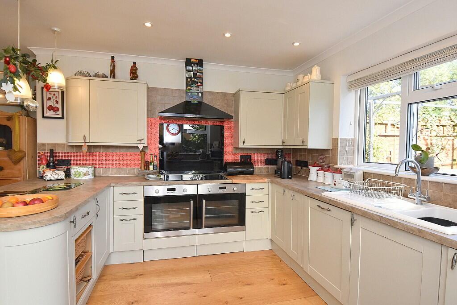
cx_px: 228
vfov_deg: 67.5
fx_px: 229
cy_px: 152
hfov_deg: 90.0
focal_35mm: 18
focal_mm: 12
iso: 720
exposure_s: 1/200
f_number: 5
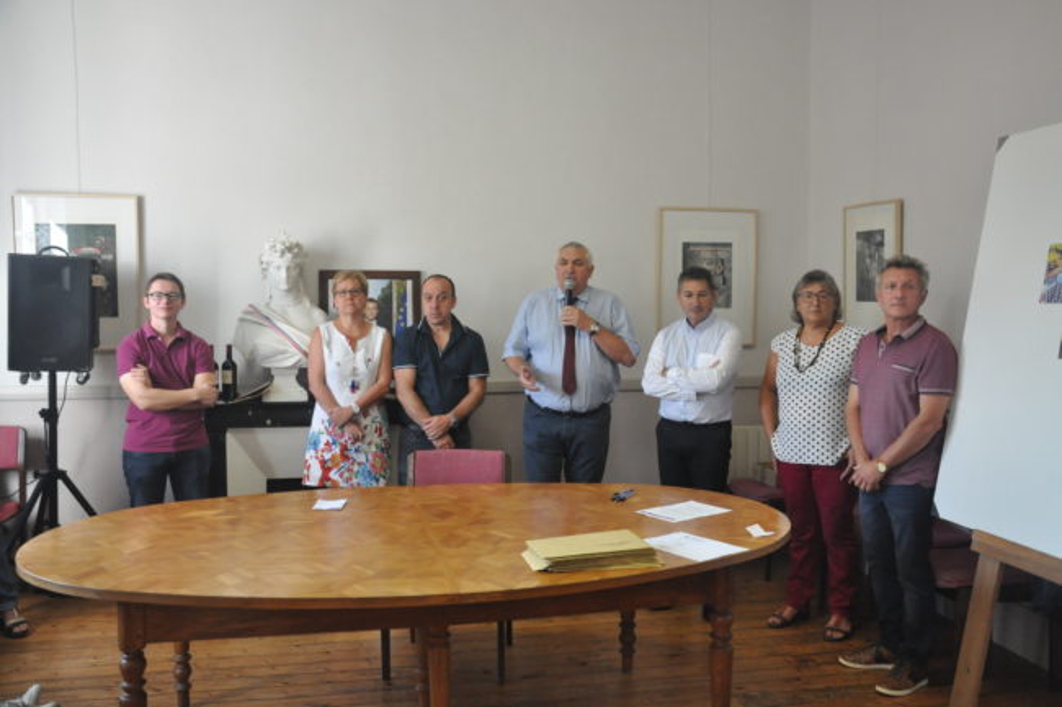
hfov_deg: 57.2
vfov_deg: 39.9
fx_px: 973
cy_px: 354
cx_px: 531
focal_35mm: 33
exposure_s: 1/160
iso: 1600
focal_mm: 22
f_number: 6.3
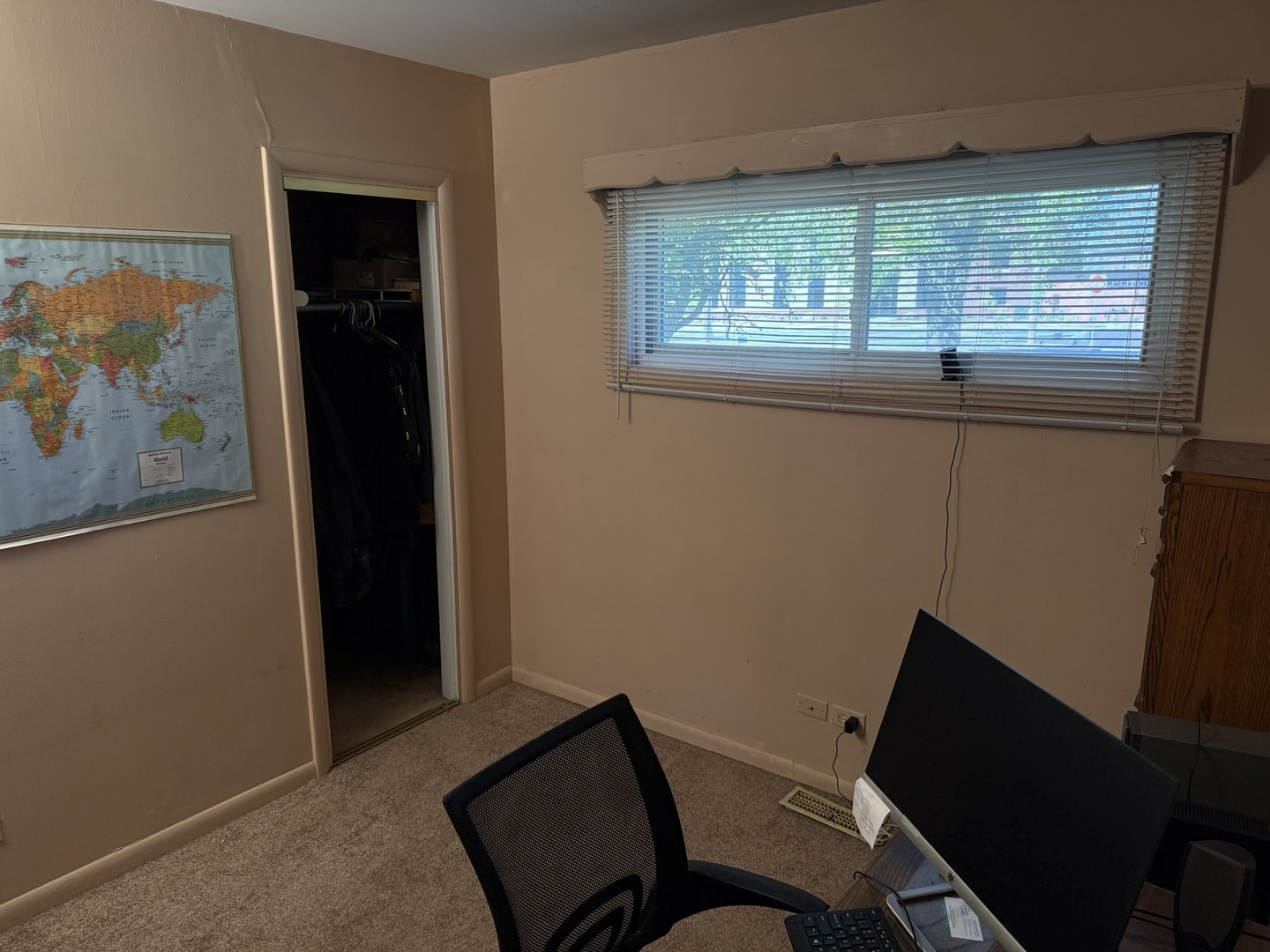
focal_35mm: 24
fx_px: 881
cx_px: 635
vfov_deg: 56.8
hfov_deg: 71.6
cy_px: 476
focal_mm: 6.76
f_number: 1.78
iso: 200
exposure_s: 1/229
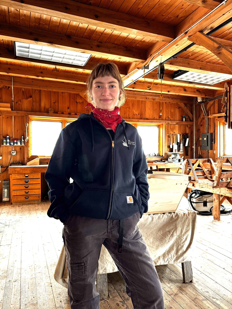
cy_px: 154
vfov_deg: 71.6
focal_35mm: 24
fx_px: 214
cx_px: 116
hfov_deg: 56.8
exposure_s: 1/60
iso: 320
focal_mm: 6.76
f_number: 1.78
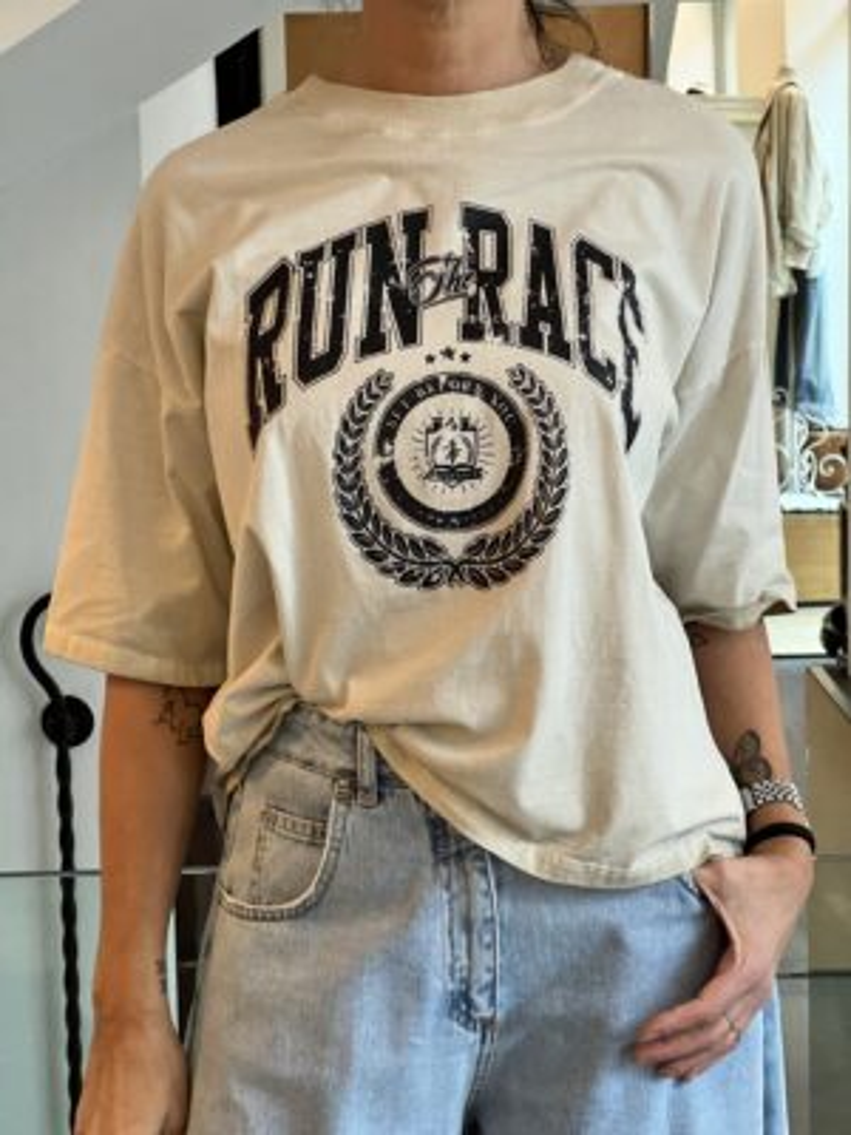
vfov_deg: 25.3
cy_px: 568
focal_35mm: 77
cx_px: 426
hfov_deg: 19.1
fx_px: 2524
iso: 400
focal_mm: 9
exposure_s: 1/50
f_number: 2.8
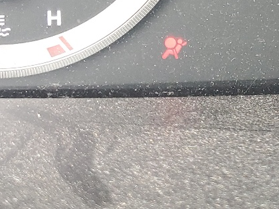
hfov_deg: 18.9
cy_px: -125
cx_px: 325
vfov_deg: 13.8
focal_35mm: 99
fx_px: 798
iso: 164
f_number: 1.5
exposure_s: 1/60.2
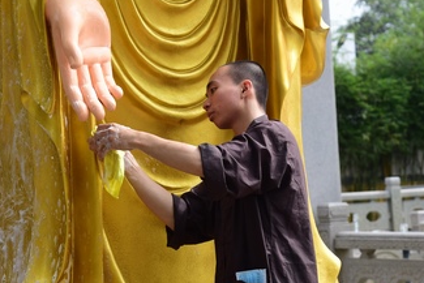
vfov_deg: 8.4
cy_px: 78
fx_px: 1932
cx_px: 145
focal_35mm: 164
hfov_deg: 12.5
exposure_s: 1/320
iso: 200
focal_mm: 82
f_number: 6.3
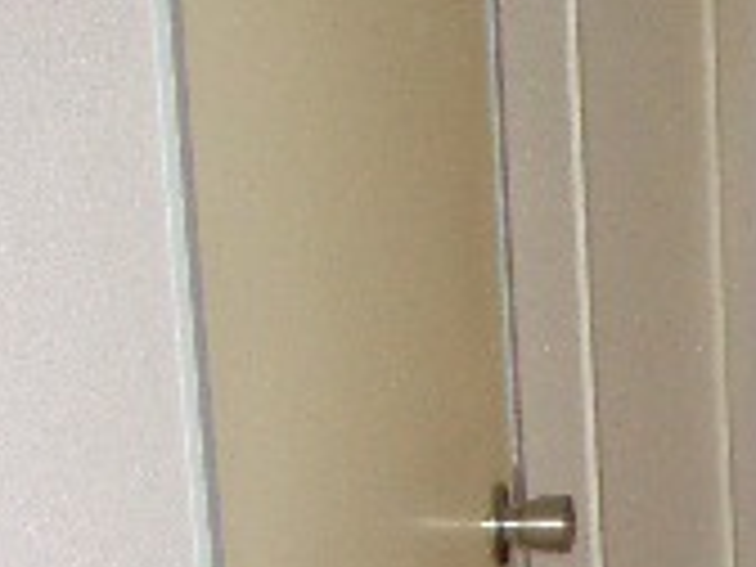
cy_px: 783
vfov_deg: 10.8
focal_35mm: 133
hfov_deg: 13.2
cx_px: 1422
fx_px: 2905
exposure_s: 1/60
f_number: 2.6
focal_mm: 5.8
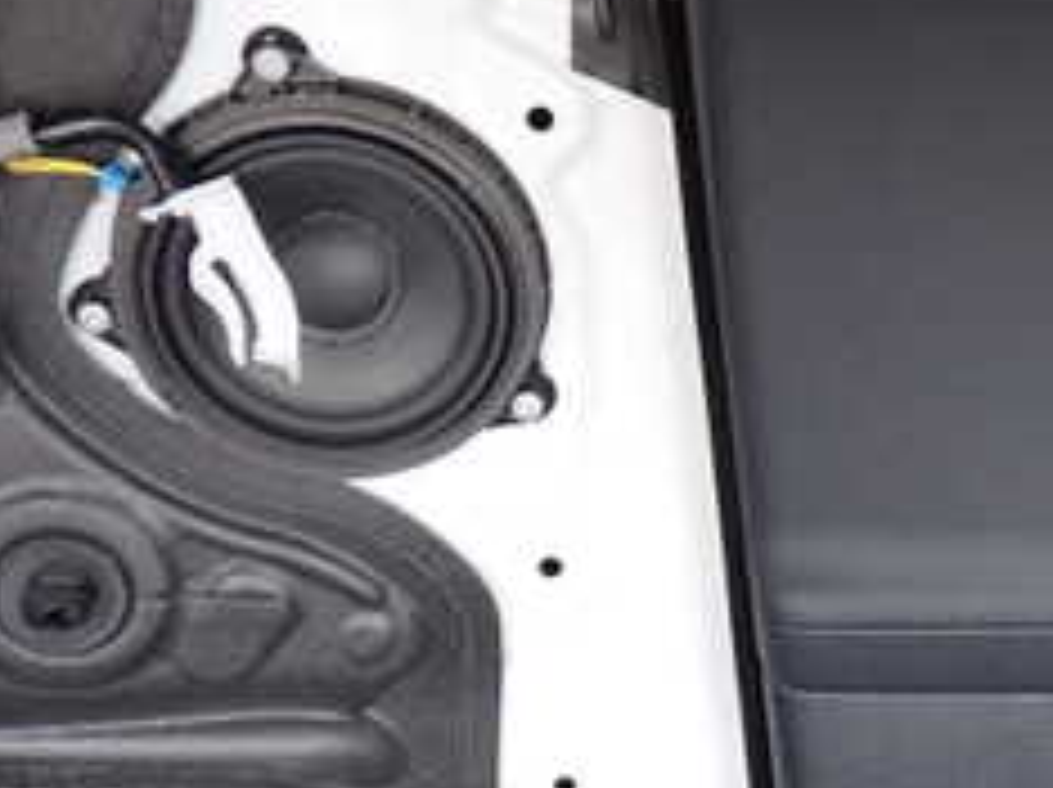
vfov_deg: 19.1
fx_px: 2340
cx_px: 1112
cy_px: 473
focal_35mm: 77
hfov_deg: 24.0
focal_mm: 5.4
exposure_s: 1/60
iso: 200
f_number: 2.3
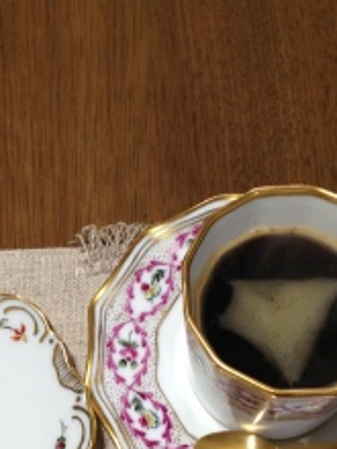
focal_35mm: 75
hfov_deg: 19.5
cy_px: 345
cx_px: 95
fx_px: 974
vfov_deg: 25.6
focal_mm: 4.12
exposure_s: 1/20
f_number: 2.4
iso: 80
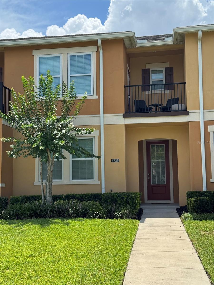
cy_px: 142
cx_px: 107
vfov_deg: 39.7
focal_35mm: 48
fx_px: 396
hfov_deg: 30.3
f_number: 1.78
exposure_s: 1/3425
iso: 64
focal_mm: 6.76
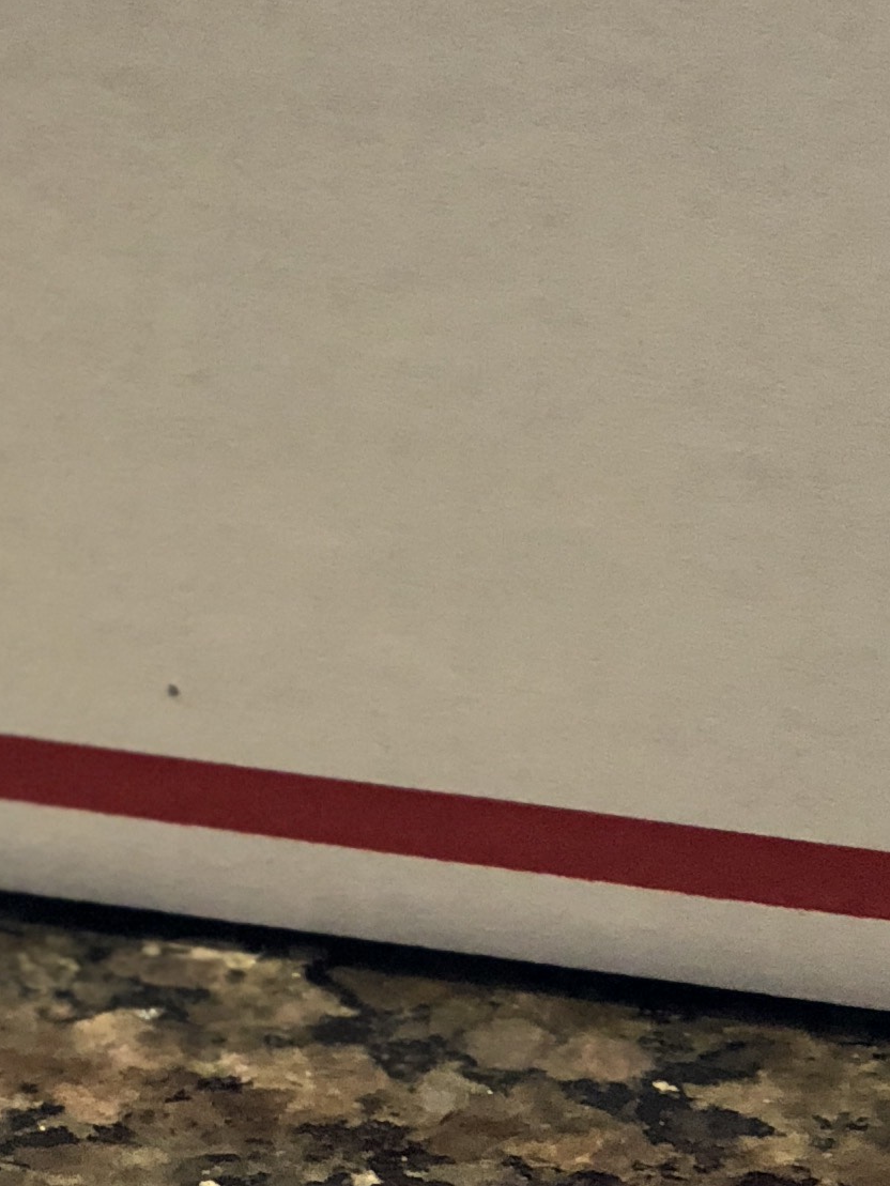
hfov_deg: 7.9
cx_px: 222
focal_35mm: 189
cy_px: 125
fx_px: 6478
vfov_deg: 10.4
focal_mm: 6
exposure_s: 1/60
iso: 200
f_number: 2.4
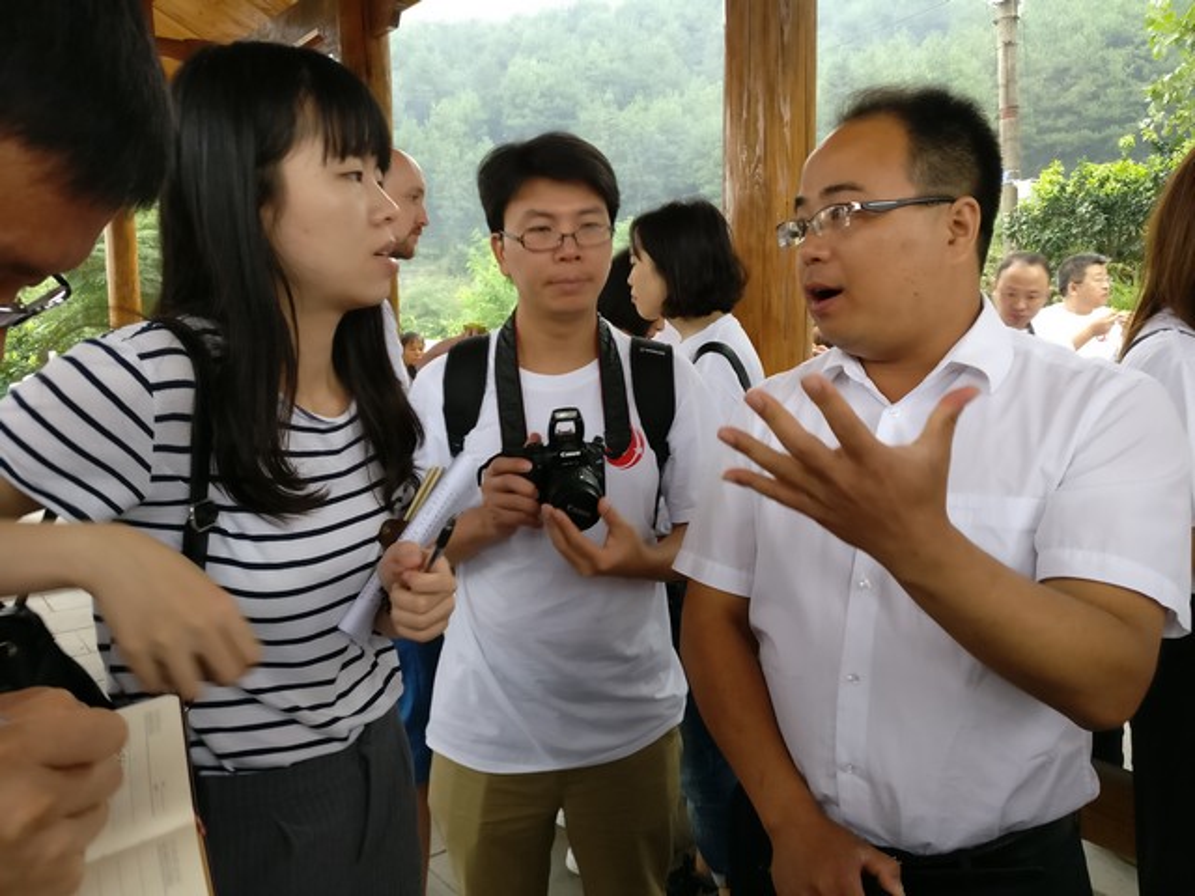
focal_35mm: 25
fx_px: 863
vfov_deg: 54.9
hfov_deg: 69.4
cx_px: 598
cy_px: 448
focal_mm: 4.26
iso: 250
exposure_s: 1/33
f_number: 2
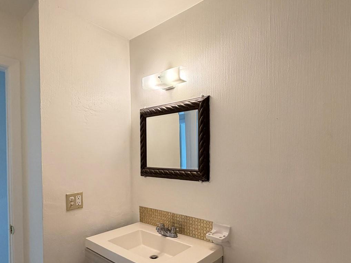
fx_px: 223
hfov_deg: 76.4
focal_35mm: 22
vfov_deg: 60.7
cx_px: 171
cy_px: 155
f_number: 2.2
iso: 250
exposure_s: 1/120
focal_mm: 2.22
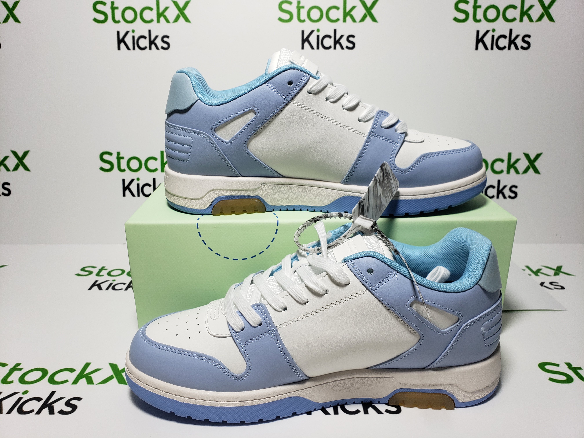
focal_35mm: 26
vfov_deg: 53.1
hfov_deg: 67.3
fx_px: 439
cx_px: 292
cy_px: 219
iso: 50
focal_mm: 4.3
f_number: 2.4
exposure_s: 1/251
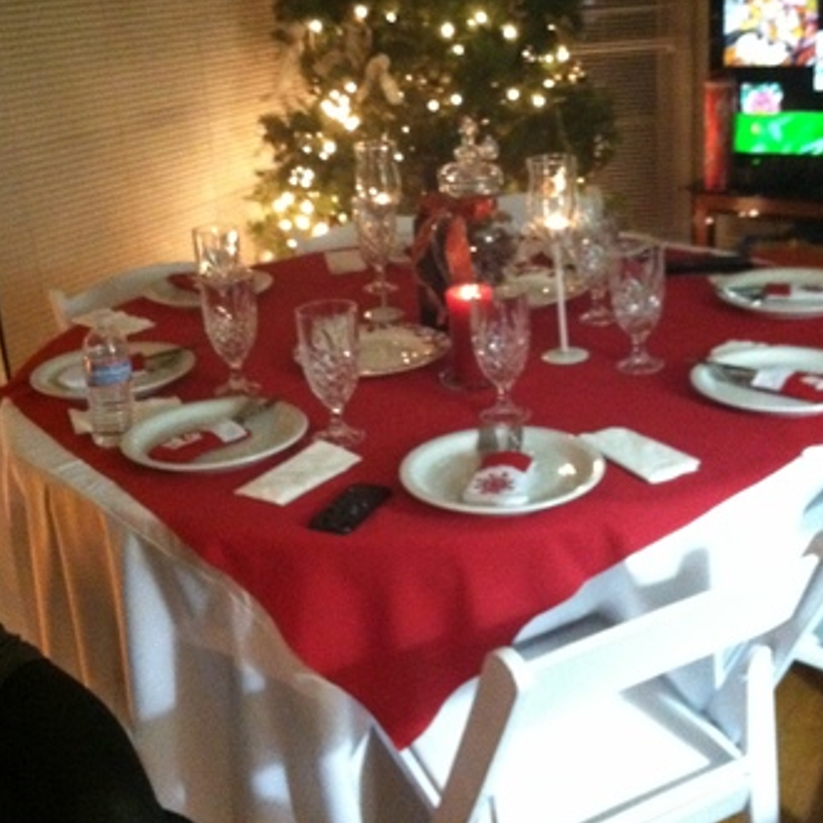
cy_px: 347
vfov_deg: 37.5
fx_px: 1210
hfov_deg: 37.5
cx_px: 440
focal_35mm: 45
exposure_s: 1/15
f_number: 2.8
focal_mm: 3.85
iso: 1000
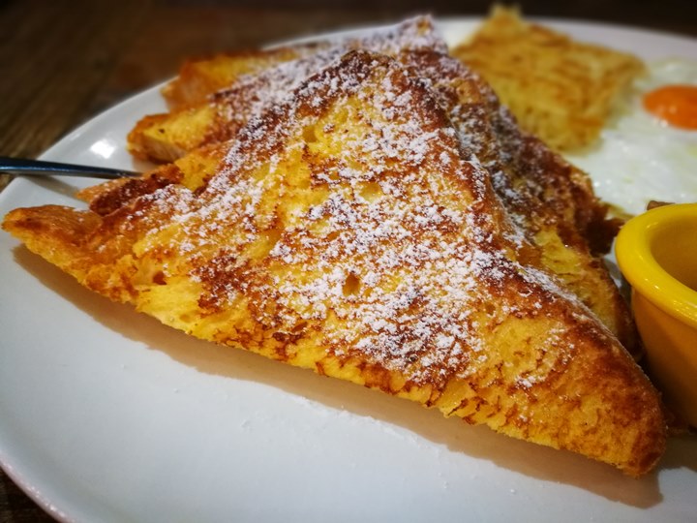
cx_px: 348
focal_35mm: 27
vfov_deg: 51.4
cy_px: 262
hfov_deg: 65.3
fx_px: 544
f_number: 4
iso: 500
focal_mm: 4.5
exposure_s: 1/24
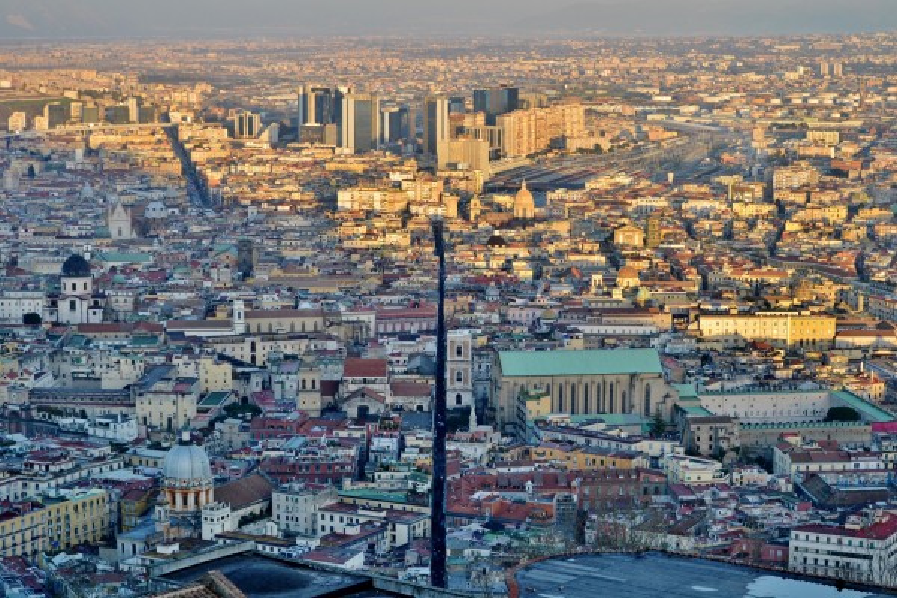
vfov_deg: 16.6
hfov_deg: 24.6
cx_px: 448
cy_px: 299
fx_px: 2055
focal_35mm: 82
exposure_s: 1/125
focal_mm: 55
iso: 180
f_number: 5.6
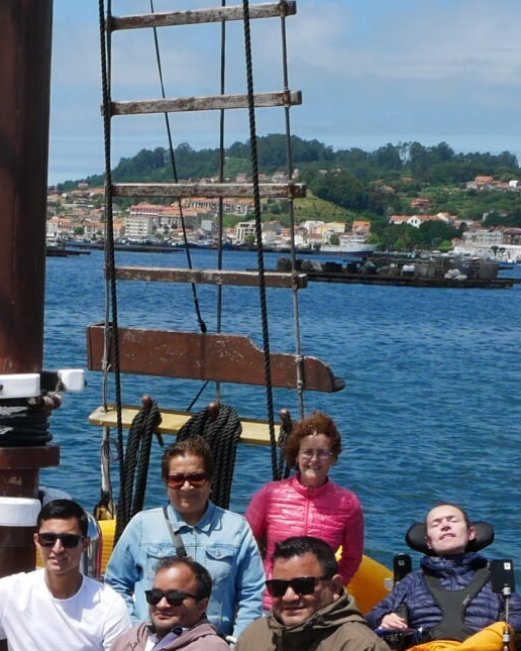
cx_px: -232
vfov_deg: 20.1
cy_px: 600
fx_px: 1793
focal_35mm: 93
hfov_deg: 15.4
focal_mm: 12
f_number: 8
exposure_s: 1/500
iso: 200
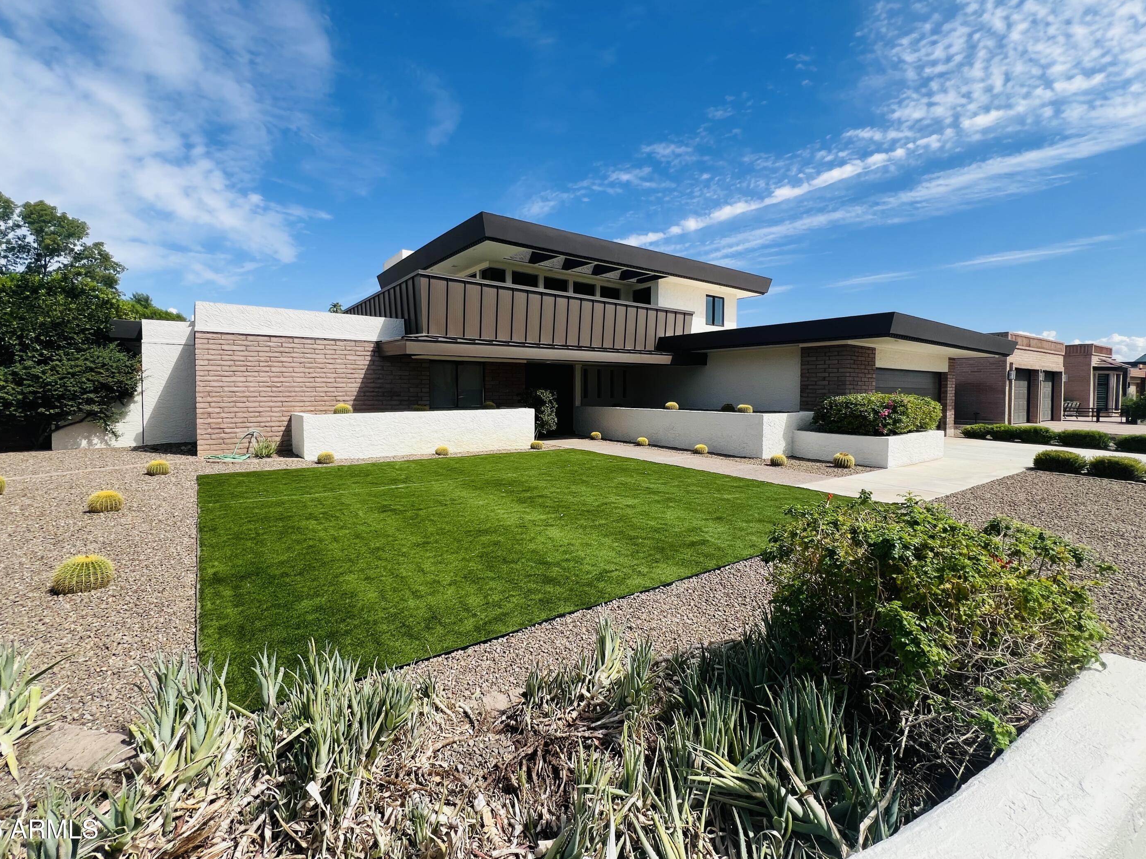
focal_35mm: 14
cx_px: 560
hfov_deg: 102.0
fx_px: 463
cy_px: 409
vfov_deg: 85.6
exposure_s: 1/1429
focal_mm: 1.57
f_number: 1.8
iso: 32
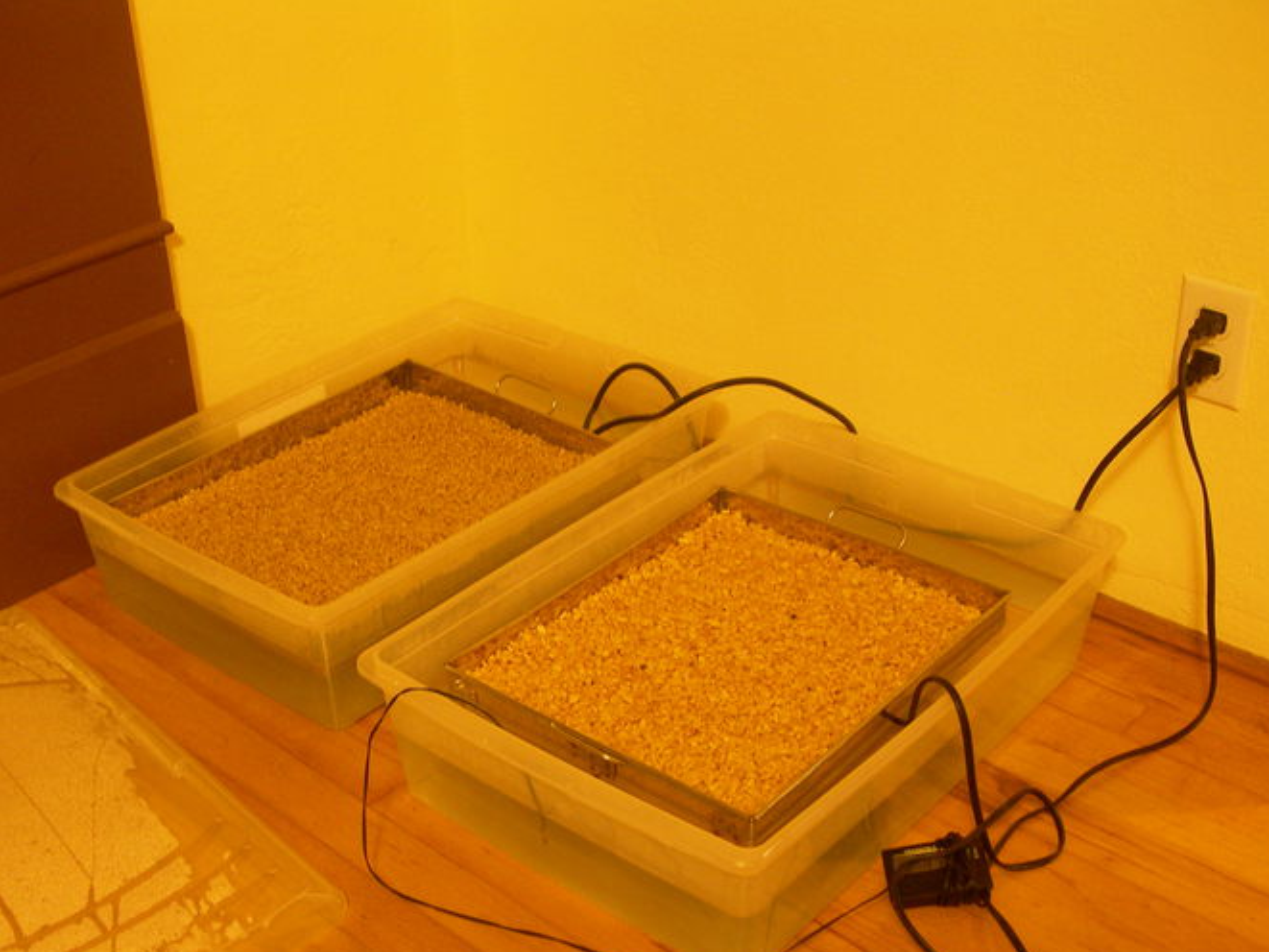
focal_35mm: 46
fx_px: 1687
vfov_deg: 31.5
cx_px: 520
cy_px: 557
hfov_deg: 41.1
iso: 169
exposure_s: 1/3.6
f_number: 2.8
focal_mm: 7.8
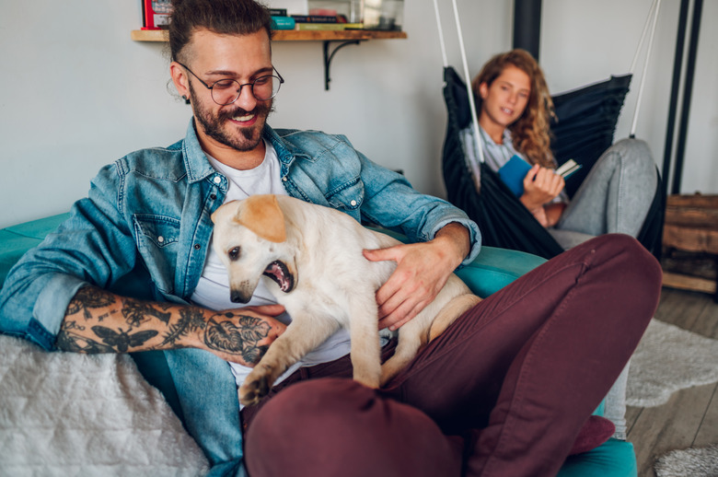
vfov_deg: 37.8
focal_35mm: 35
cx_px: 359
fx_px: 697
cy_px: 238
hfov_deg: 54.5
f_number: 1.8
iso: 160
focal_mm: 35
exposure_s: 1/320
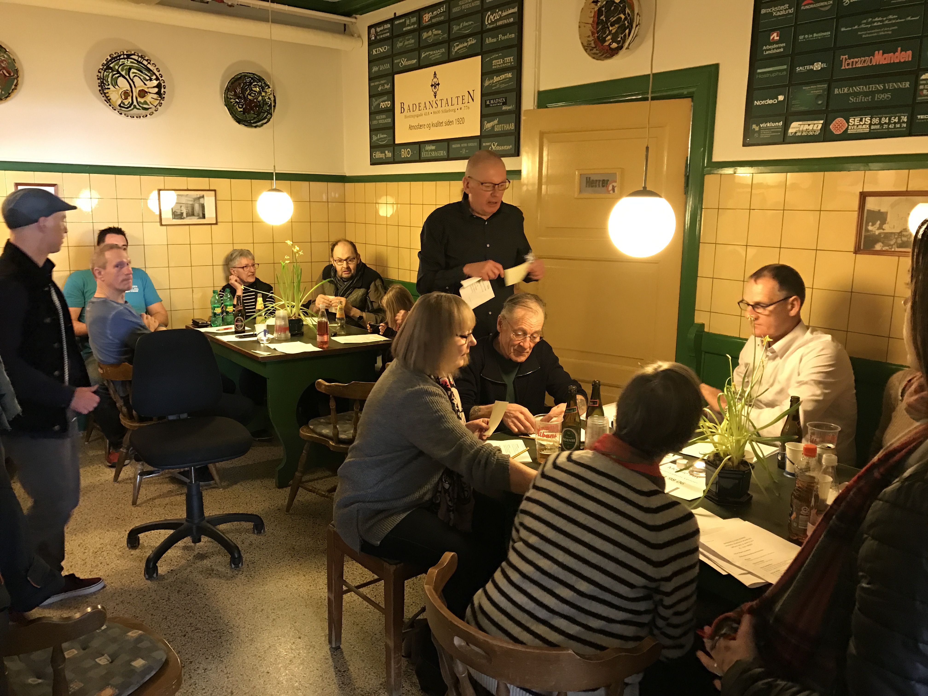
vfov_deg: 49.7
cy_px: 348
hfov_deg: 63.4
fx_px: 751
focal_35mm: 28
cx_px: 464
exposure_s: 1/7
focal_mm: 3.99
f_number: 1.8
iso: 80
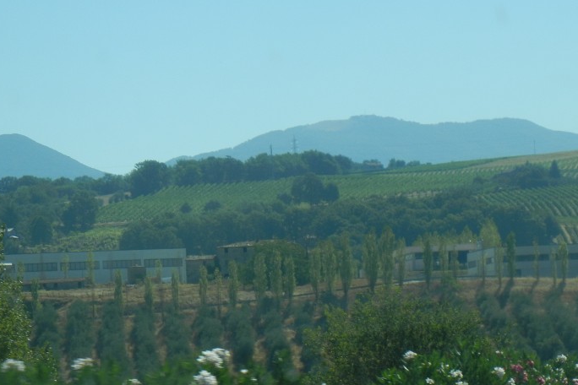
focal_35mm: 207
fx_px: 3323
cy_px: 250
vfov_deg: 6.6
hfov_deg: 9.9
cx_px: 382
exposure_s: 1/290
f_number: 9.2
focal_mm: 24
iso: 160
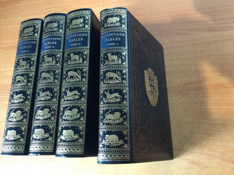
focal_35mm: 31
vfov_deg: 45.4
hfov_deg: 58.4
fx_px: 210
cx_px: 117
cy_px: 88
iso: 250
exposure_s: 1/17
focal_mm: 3.3
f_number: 2.4
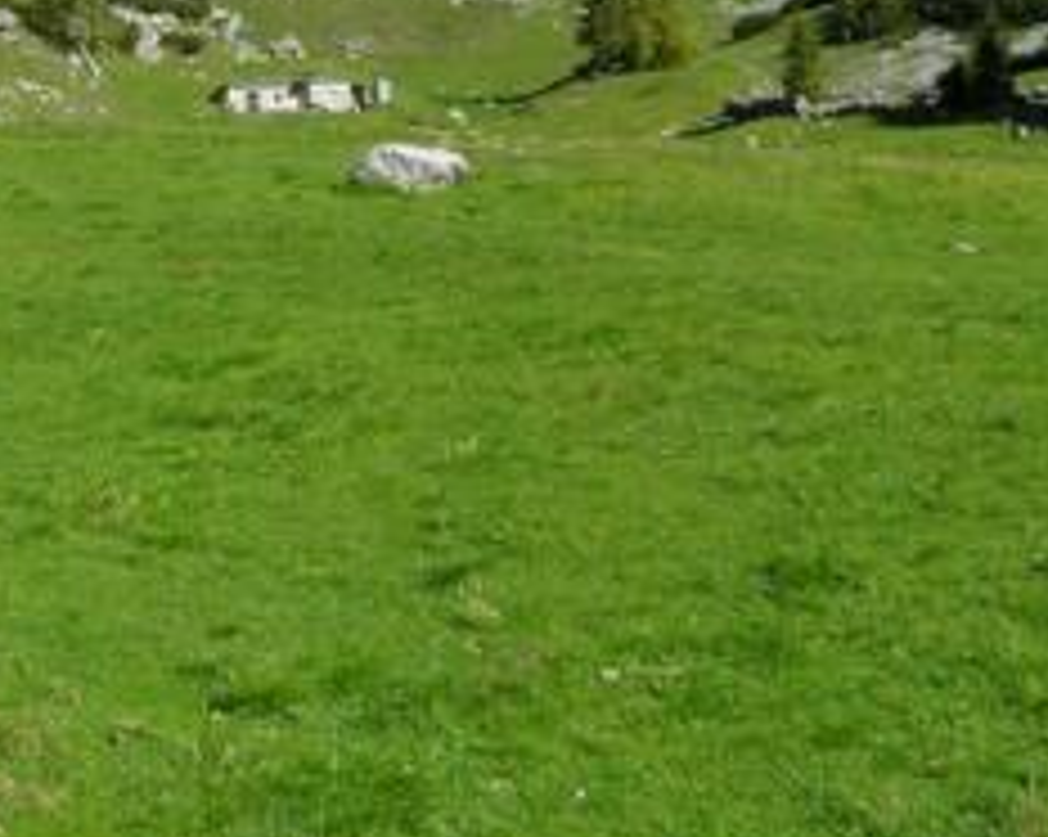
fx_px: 1828
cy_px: 22
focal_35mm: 59
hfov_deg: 31.0
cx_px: 182
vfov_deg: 24.7
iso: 80
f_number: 3.2
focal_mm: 3.9
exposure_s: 1/1000
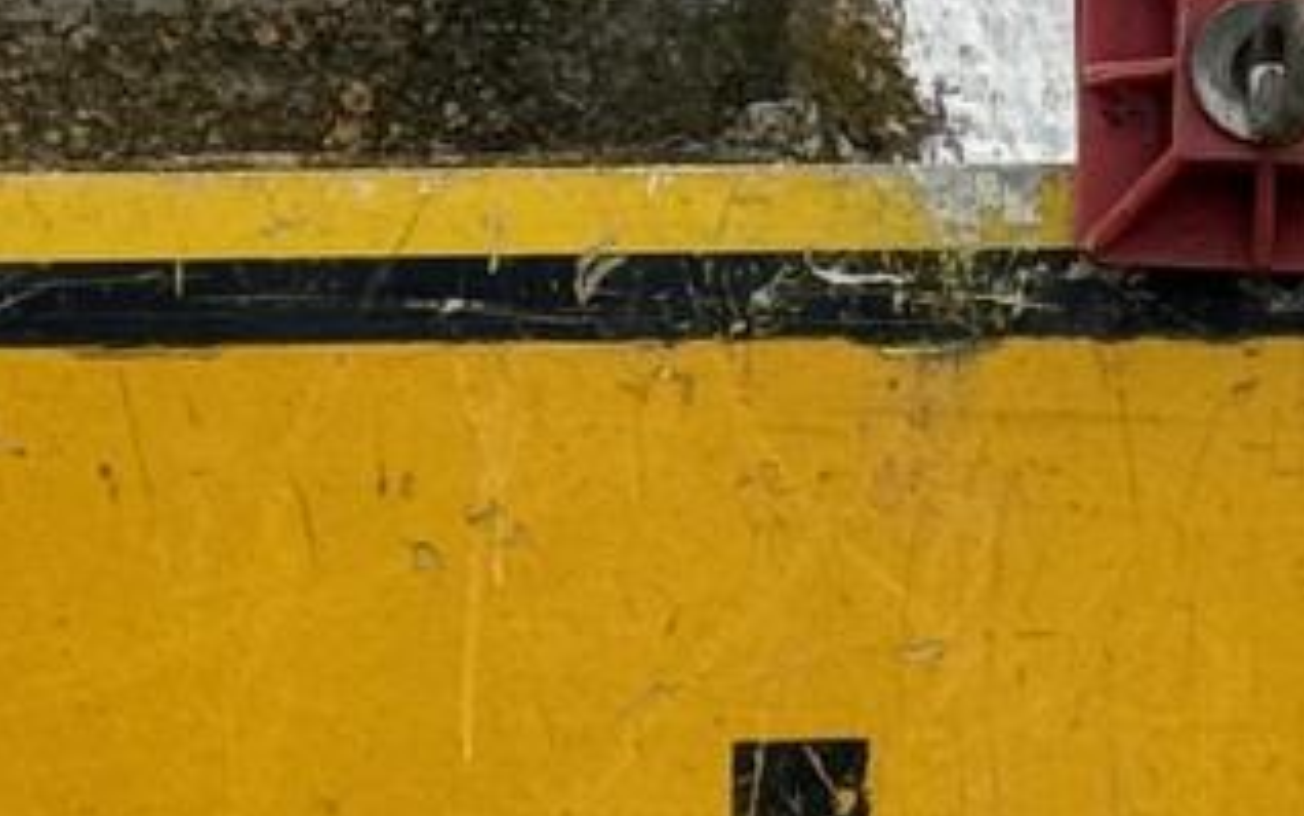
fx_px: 10914
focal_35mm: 307
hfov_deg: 6.8
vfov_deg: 4.3
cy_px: 1160
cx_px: 1009
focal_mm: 6.76
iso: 64
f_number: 1.78
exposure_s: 1/651
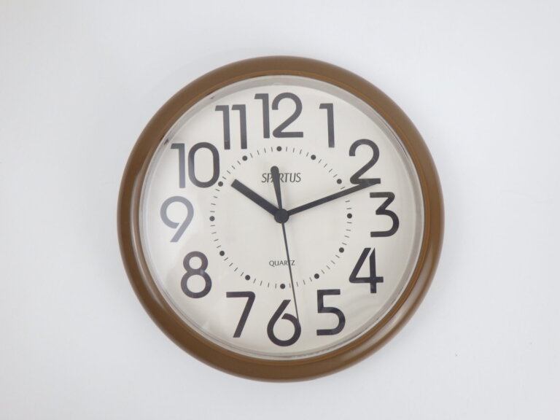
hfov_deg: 54.0
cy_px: 210
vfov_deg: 41.8
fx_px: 550
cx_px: 280
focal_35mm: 34
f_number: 3.8
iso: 125
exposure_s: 1/40
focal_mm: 6.1
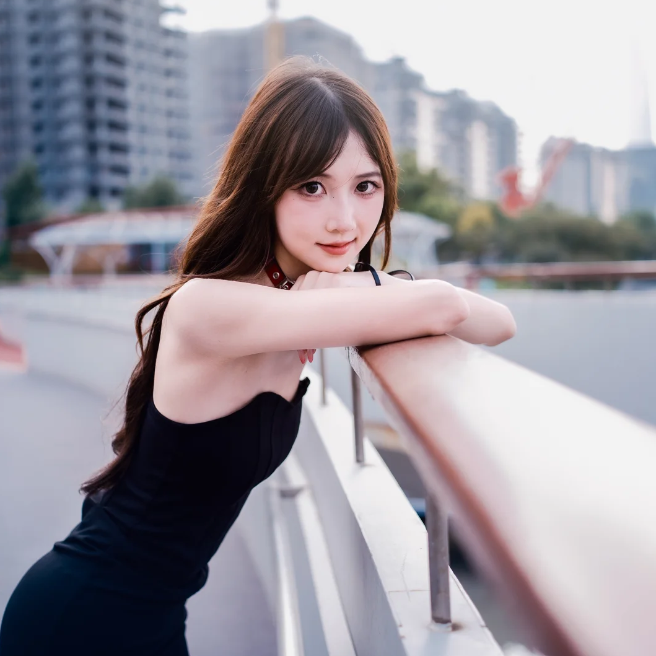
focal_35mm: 52
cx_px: 308
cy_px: 325
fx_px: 1115
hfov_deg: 32.8
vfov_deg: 32.8
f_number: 2
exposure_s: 1/320
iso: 100
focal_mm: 40
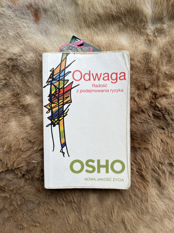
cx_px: 87
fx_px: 174
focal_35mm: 26
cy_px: 116
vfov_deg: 67.3
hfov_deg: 53.1
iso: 50
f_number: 1.6
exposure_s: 1/478
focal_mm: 5.1
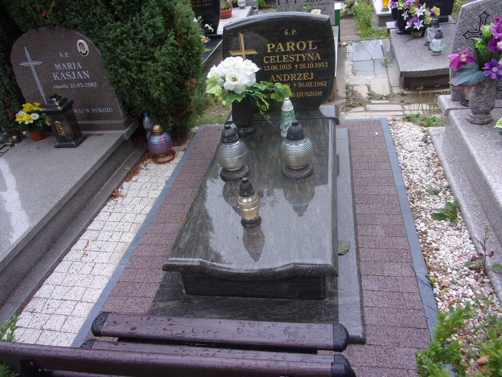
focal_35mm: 28
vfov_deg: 49.7
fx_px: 406
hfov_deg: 63.4
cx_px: 251
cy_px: 188
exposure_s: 1/70
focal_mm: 5.1
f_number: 3.9
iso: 80
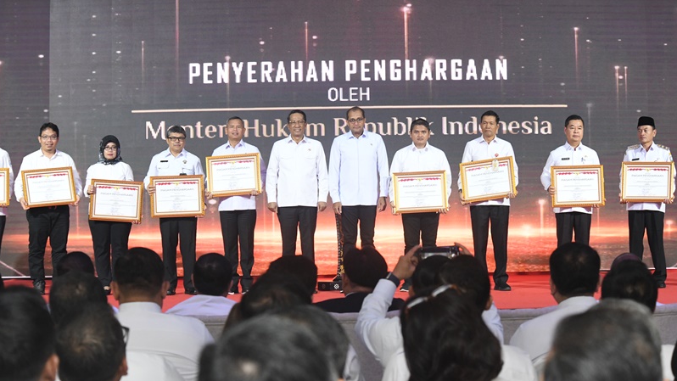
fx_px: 1508
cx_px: 338
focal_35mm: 84
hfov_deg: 25.3
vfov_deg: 14.4
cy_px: 211
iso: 5000
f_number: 9
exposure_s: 1/125
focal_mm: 80
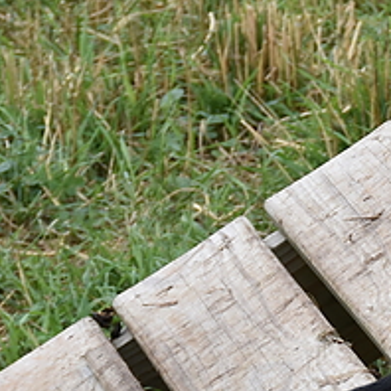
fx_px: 6505
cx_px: 768
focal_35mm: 509
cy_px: 508
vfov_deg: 3.4
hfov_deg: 3.4
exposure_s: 1/500
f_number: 8
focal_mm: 66
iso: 320
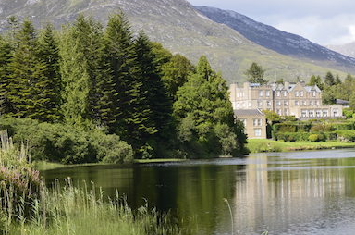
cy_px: 167
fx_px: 1033
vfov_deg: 12.9
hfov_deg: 19.3
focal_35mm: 105
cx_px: 283
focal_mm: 42
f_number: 11
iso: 140
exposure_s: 1/125
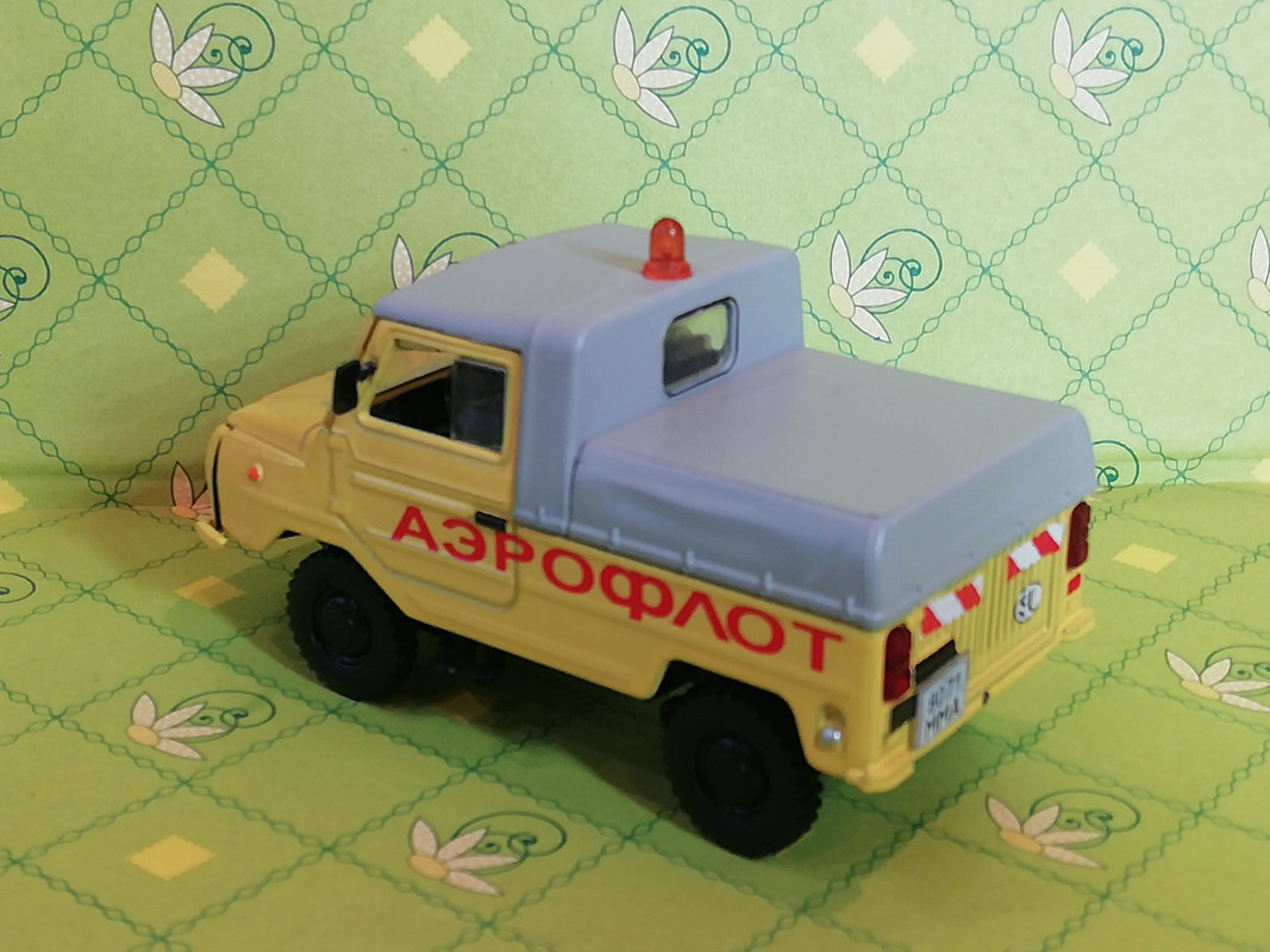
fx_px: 2238
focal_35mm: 61
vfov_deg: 24.0
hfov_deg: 31.7
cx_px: 635
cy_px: 476
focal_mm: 3.46
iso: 100
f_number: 2.2
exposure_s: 1/33.3
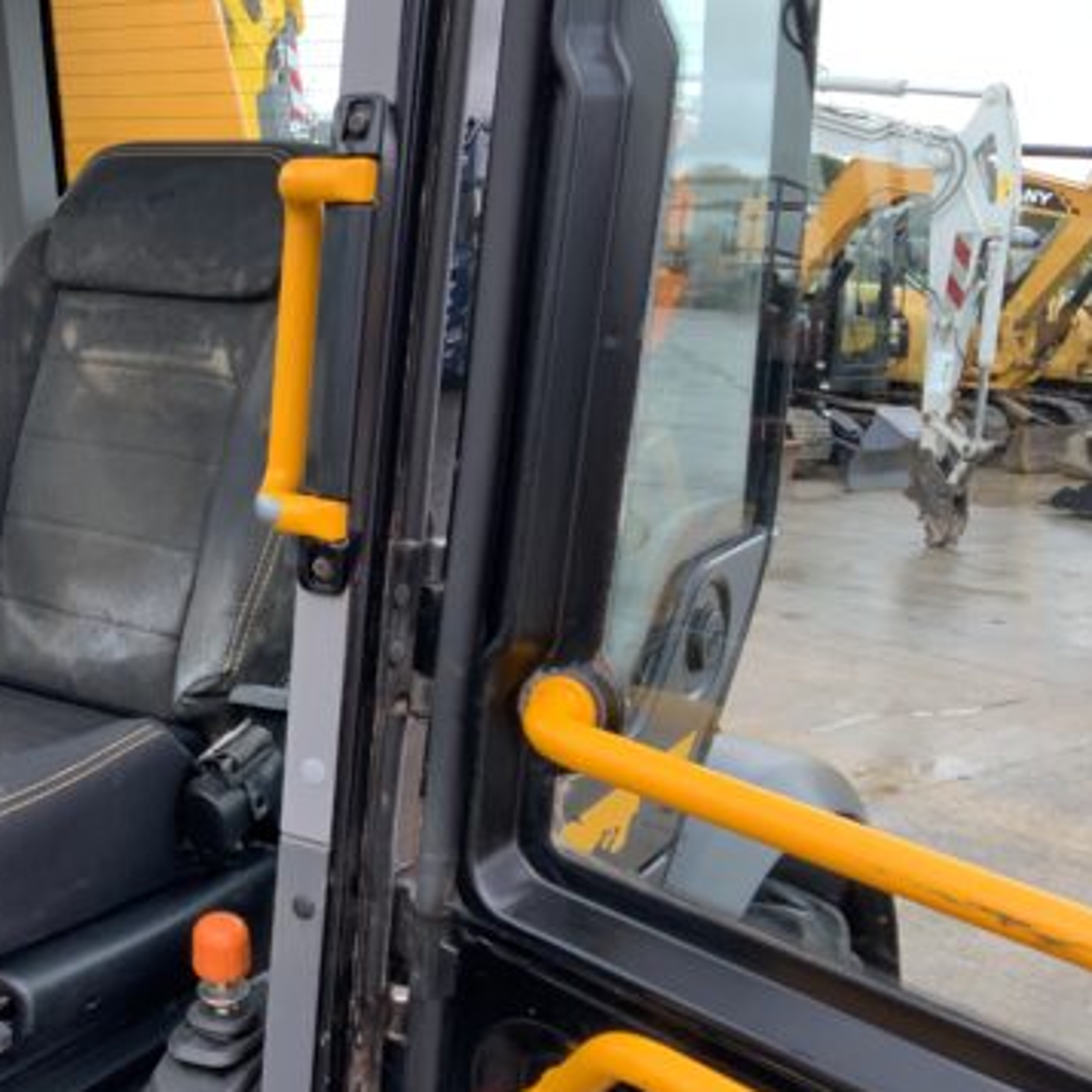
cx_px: 125
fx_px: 1642
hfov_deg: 34.9
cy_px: 633
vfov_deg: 36.7
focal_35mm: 46
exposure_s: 1/94
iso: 64
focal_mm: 3
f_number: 1.8
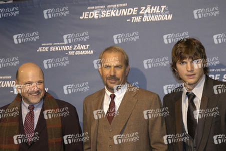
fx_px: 612
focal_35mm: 98
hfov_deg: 20.9
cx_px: 113
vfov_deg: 14.0
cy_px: 76
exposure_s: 1/100
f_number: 5.6
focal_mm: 65
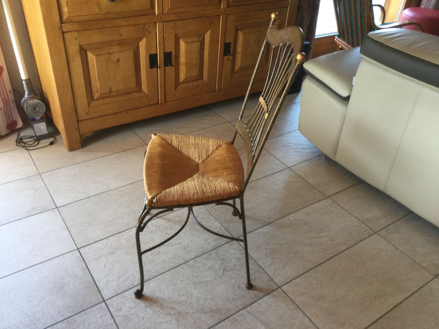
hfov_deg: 58.4
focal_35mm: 31
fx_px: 393
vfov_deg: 45.4
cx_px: 220
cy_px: 164
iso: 64
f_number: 2.4
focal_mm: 3.3
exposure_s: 1/33
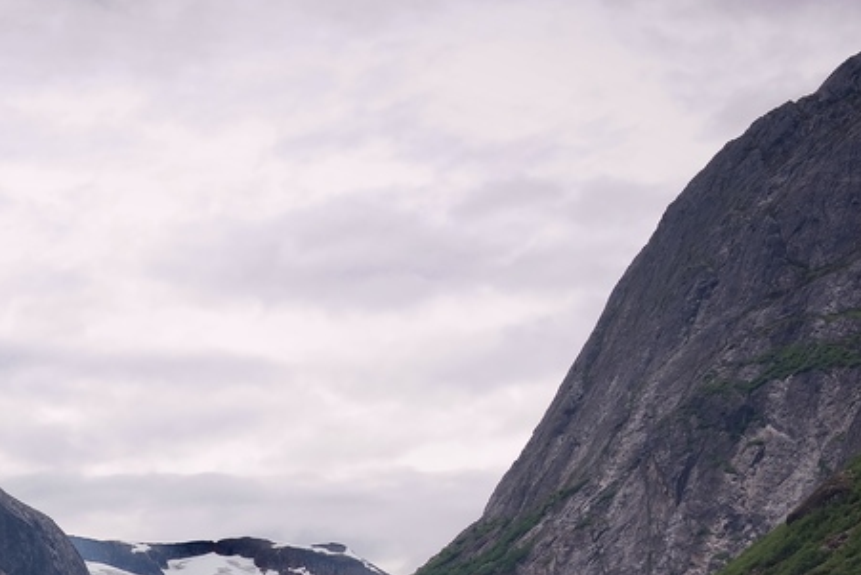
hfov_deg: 13.0
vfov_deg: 8.7
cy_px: 776
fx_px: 3732
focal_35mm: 156
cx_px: -11
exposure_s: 1/160
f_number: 8
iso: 100
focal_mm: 55
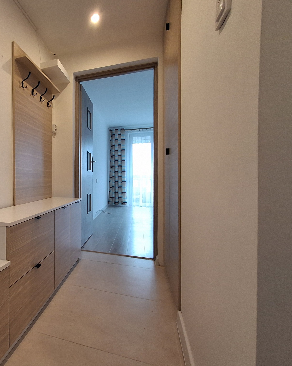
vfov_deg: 77.6
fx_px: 227
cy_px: 184
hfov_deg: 59.4
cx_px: 51
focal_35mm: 21
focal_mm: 1.64
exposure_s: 1/50
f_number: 2.2
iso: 160
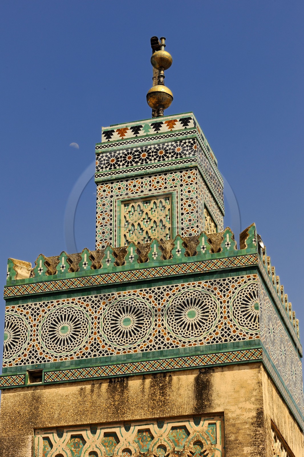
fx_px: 1039
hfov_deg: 16.6
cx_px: 152
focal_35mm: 82
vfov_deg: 24.8
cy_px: 228
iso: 200
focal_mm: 82
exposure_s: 1/320
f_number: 10
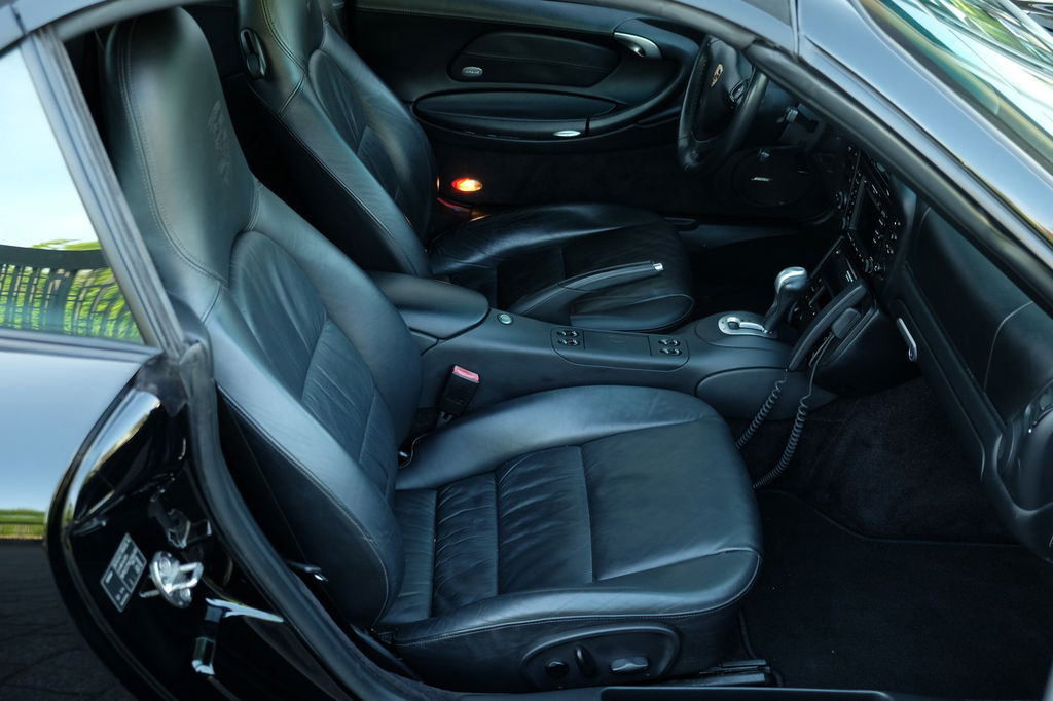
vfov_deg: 31.9
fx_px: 1228
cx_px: 526
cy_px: 350
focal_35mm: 42
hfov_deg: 46.4
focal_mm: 27.7
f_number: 3.2
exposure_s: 1/60
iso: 320
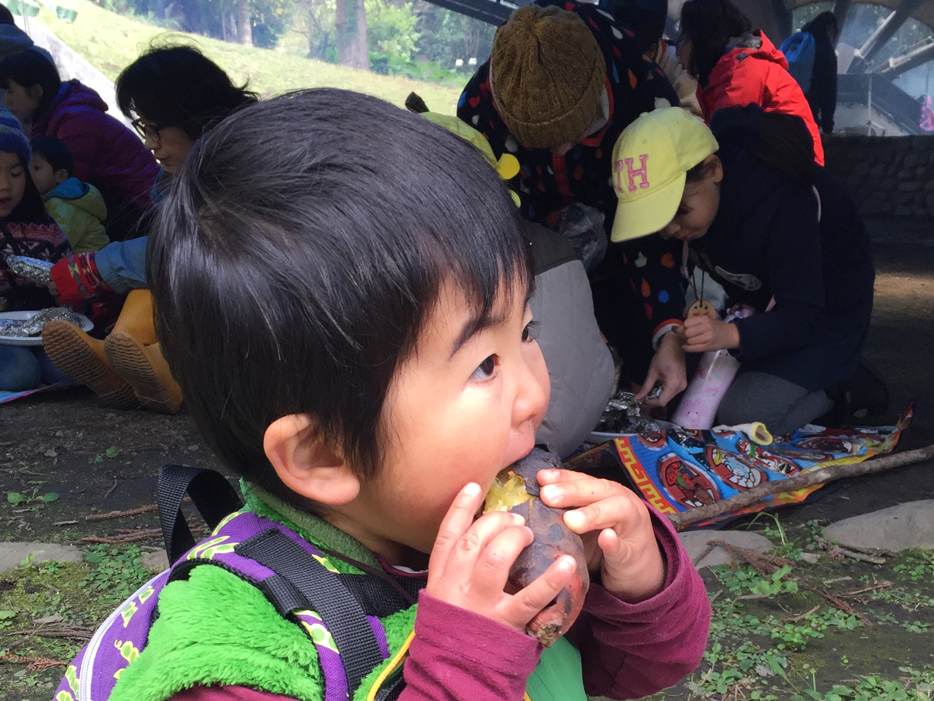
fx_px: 1214
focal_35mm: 45
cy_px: 527
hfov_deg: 42.0
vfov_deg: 31.6
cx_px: 518
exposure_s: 1/120
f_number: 2.2
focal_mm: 4.15
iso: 50
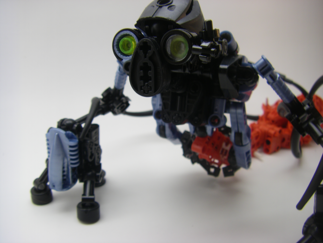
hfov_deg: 49.0
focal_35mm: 38
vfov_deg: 37.7
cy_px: 122
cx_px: 162
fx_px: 355
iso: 64
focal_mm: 6.3
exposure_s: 1/50
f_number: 3.5
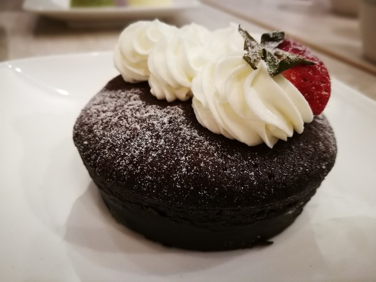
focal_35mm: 27
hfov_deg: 65.3
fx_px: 293
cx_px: 188
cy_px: 141
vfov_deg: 51.4
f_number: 4
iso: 400
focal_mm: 4.5
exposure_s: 1/24
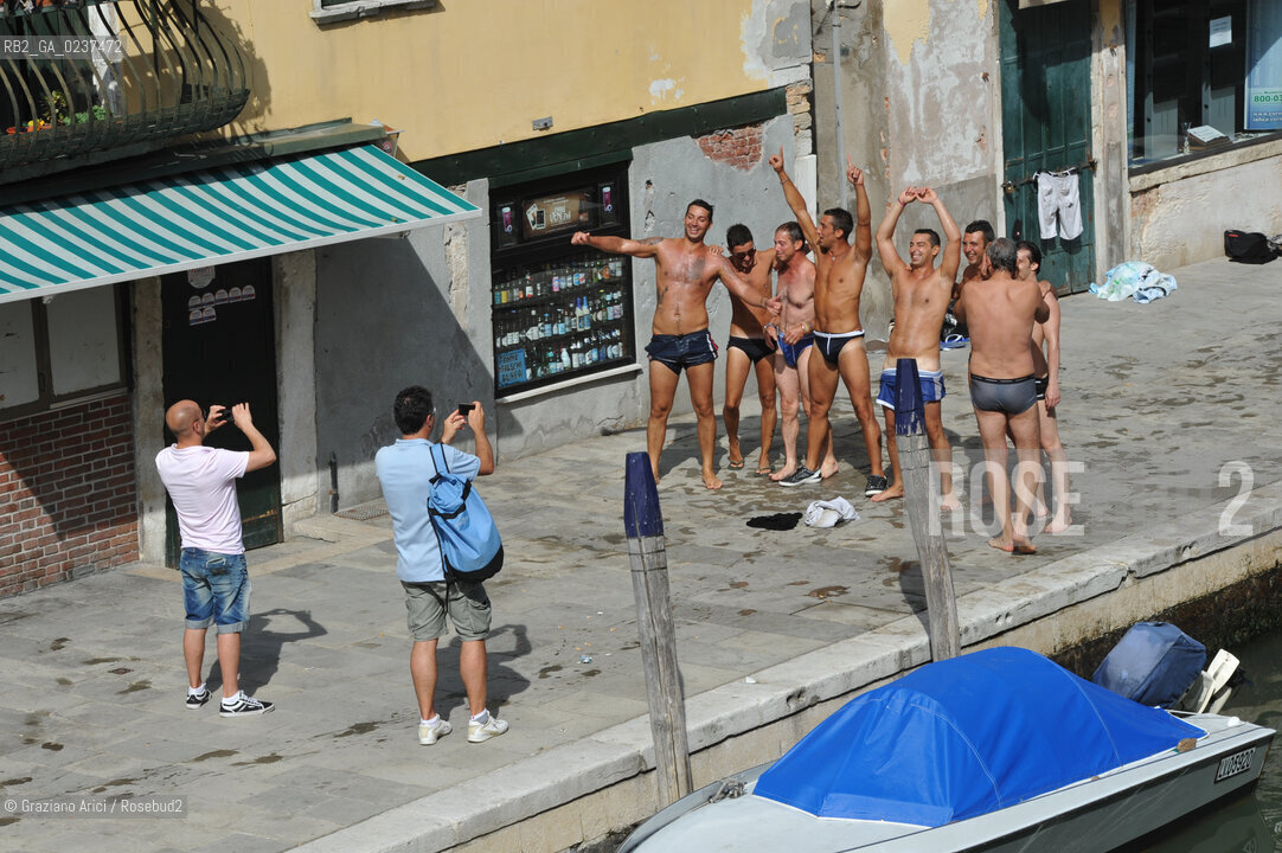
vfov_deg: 11.4
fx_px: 4271
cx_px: 641
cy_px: 426
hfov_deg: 17.1
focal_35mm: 120
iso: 250
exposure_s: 1/400
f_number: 10
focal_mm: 120
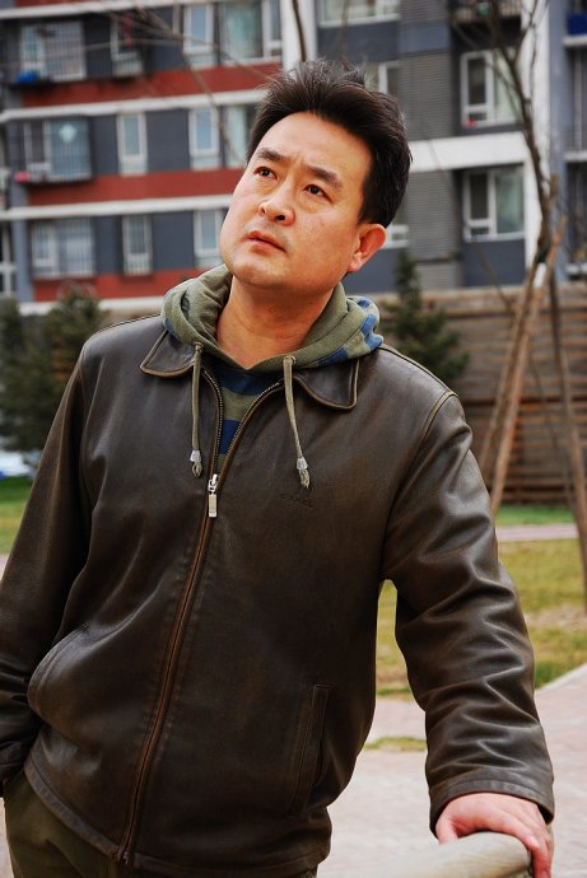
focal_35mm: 99
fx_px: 2418
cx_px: 294
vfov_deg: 20.6
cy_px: 439
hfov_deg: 13.8
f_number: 5.3
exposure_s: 1/80
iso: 100
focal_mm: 66
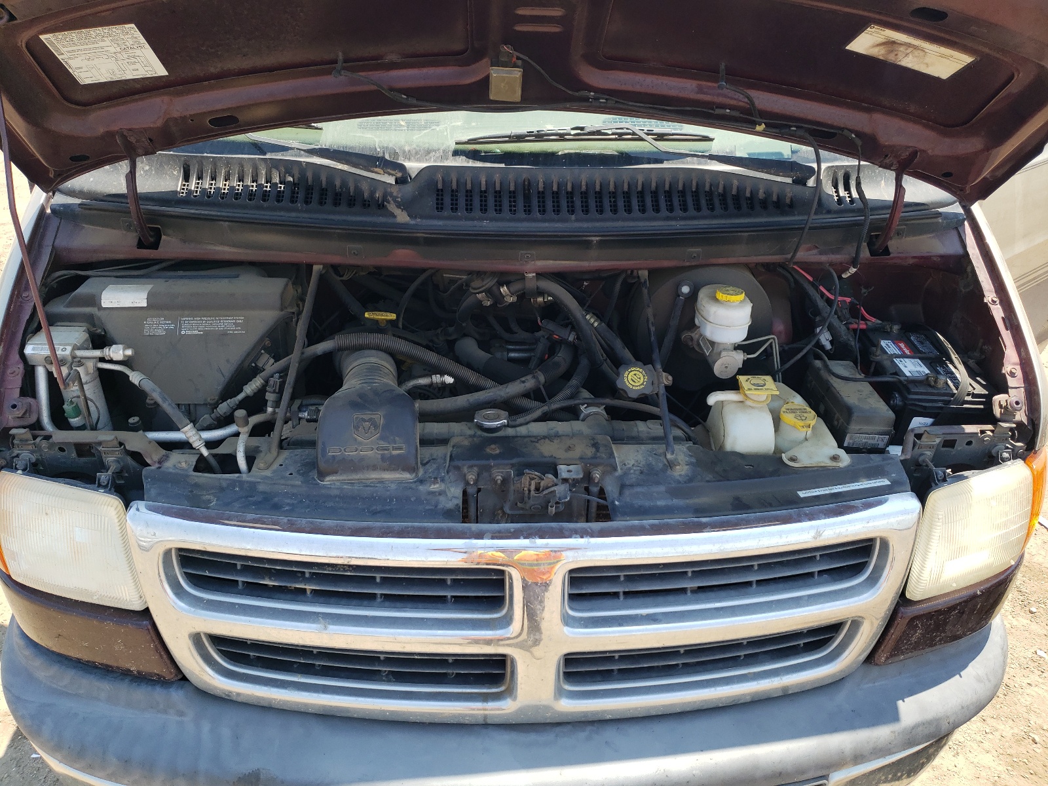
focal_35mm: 26
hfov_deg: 67.3
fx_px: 787
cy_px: 393
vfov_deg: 53.1
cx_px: 524
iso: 50
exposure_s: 1/909
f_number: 1.5
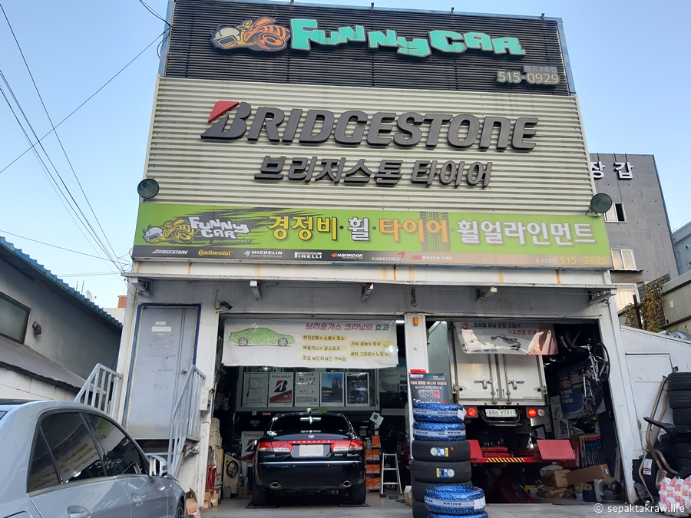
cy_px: 259
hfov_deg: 65.3
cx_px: 346
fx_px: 539
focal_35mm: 27
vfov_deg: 51.4
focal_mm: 3.93
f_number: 1.7
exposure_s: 1/120
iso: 40
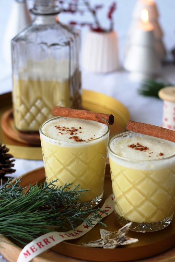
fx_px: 547
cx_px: 88
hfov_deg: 18.2
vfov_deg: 27.0
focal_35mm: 75
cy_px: 131
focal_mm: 50
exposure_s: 1/50
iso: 100
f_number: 3.5
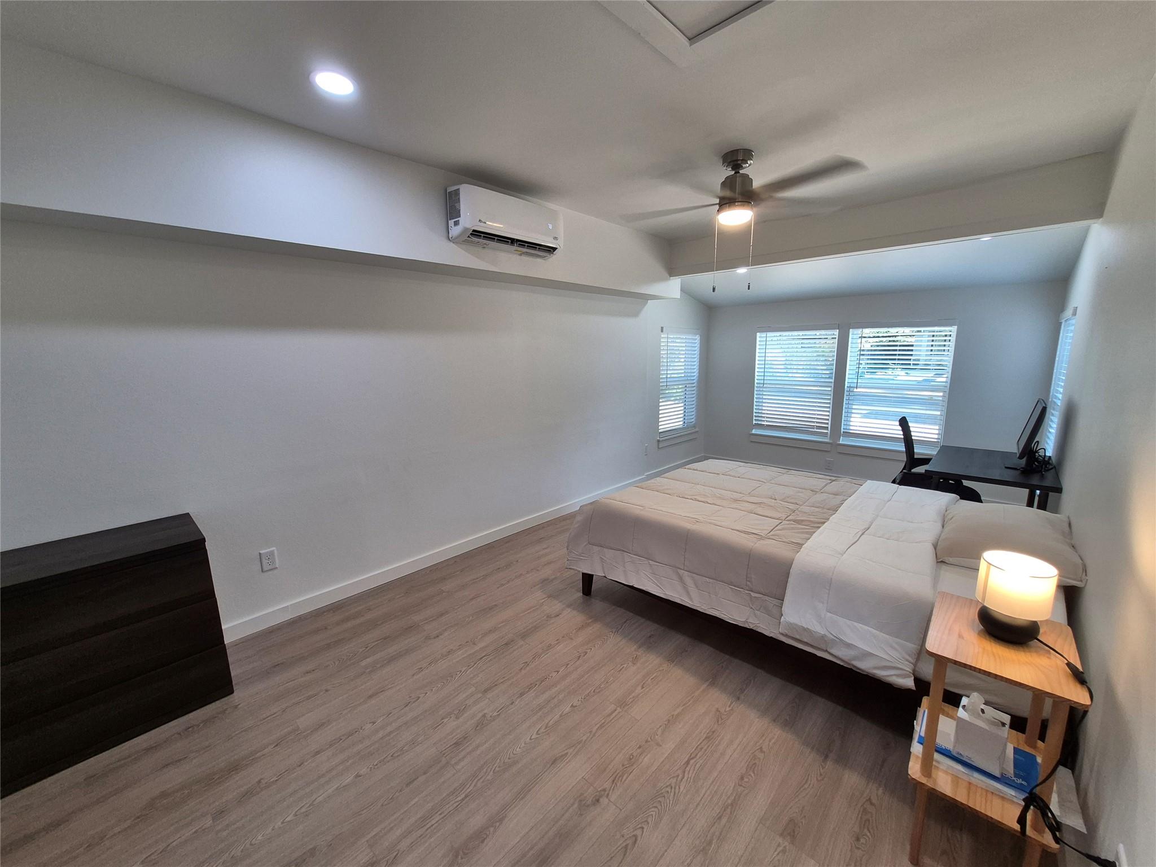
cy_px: 434
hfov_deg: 106.2
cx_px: 578
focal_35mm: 13
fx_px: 434
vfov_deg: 89.9
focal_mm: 1.74
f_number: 2.2
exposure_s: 1/60
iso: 64
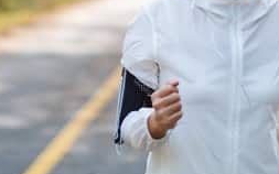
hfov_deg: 10.3
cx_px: 165
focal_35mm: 203
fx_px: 1543
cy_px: -39
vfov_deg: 6.4
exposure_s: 1/6000
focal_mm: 56
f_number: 1.2
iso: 200
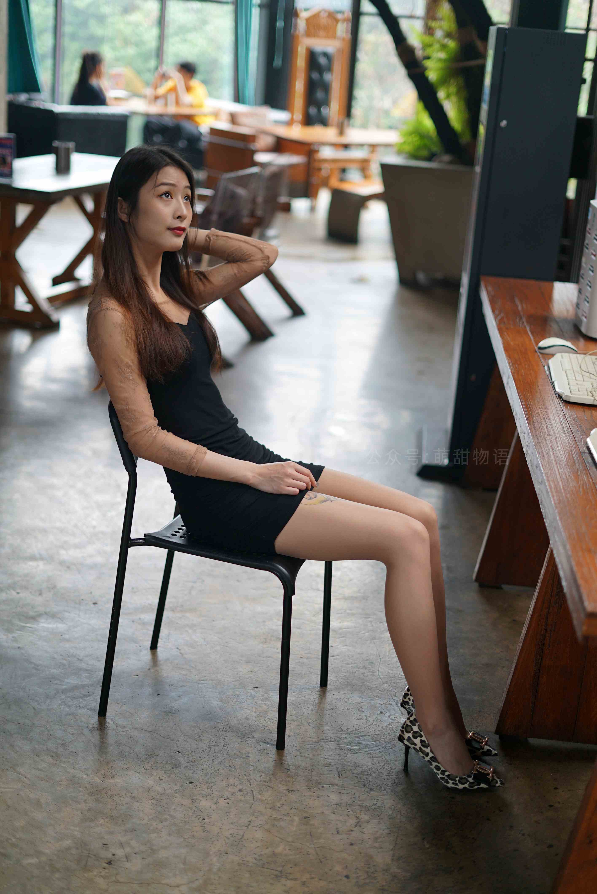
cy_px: 447
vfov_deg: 39.6
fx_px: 1242
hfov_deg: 27.0
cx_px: 298
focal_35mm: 50
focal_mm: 50
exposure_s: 1/160
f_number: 1.8
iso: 200
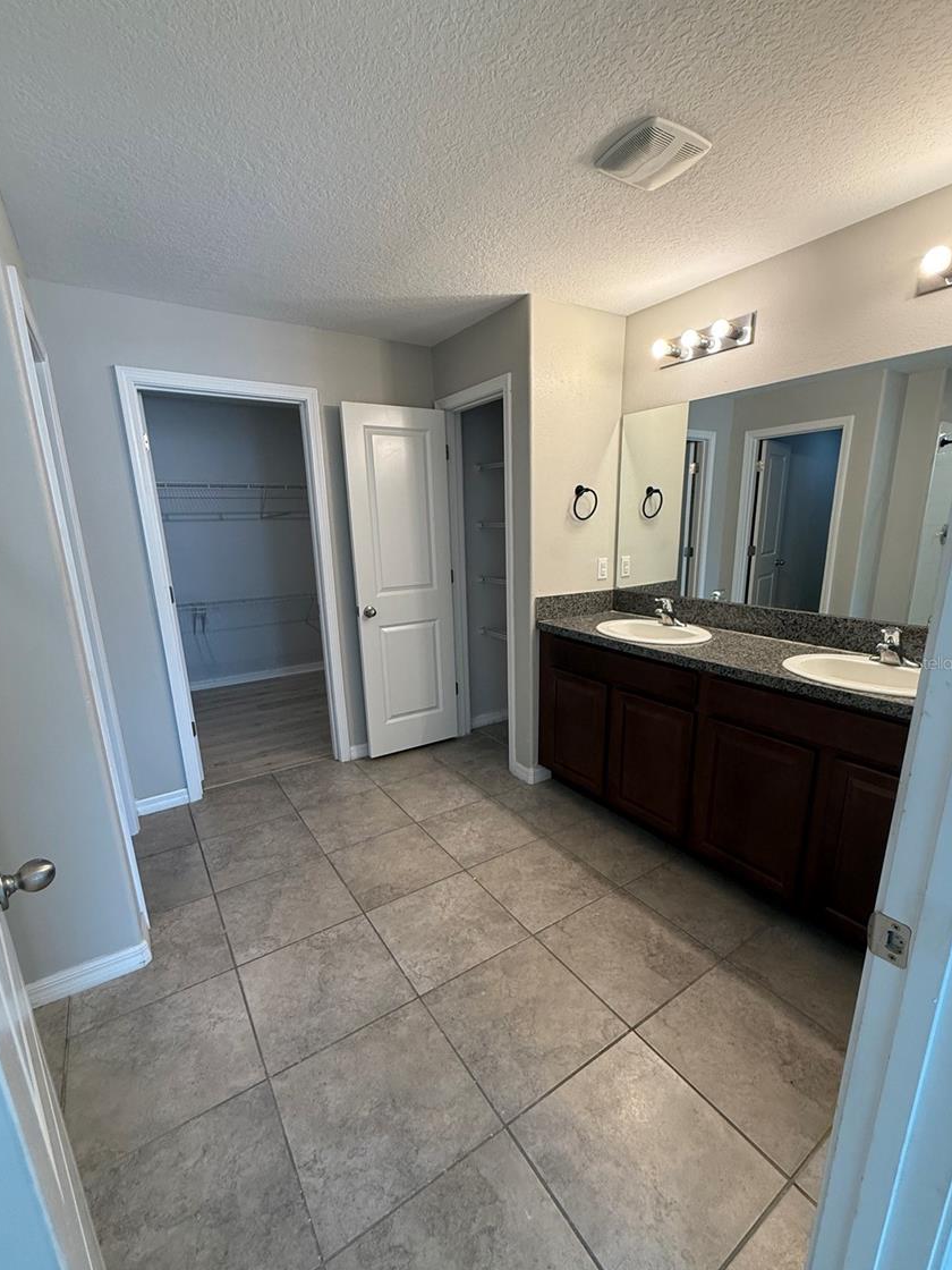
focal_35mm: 15
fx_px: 550
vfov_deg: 98.1
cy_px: 662
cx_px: 484
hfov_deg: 81.7
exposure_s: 1/120
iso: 200
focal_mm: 2.22
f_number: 2.2
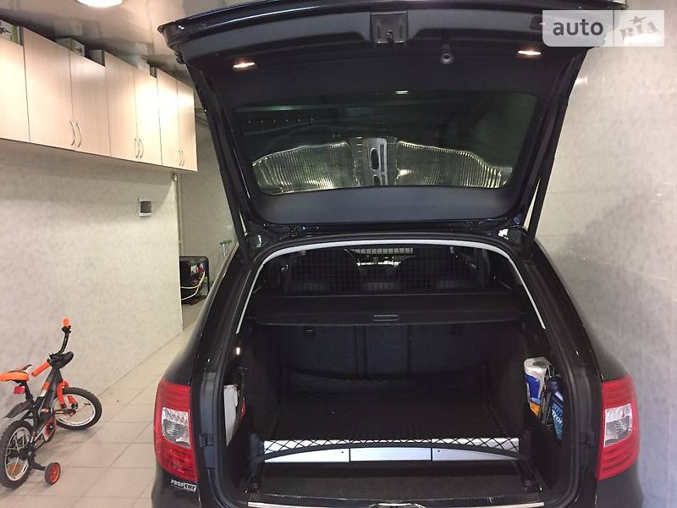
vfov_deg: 48.2
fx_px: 567
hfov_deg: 61.7
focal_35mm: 29
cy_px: 254
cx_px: 338
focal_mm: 4.2
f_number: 2.2
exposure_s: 1/25
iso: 250
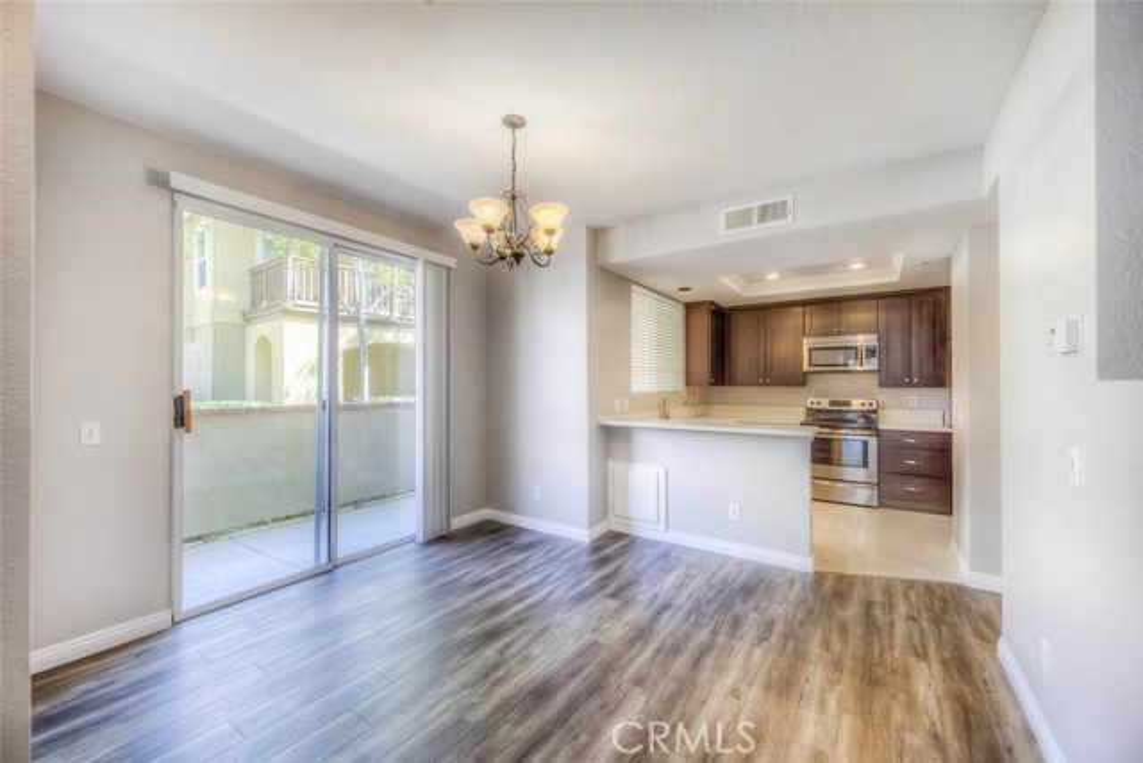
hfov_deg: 104.2
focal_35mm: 14
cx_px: 572
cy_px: 382
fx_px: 445
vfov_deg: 81.2
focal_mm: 14
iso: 160
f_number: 4.5
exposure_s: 1/80
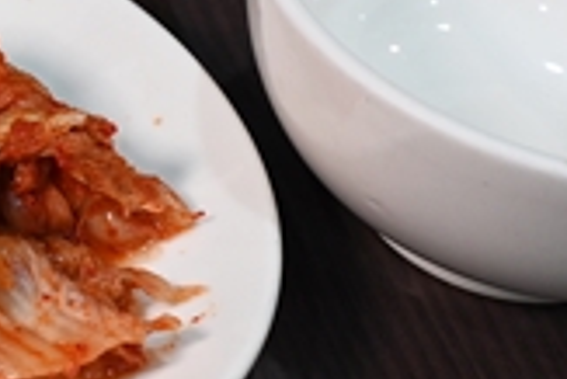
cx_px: -849
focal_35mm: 202
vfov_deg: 6.7
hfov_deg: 9.0
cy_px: -283
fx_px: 3184
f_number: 6.3
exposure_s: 1/30
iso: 500
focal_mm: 33
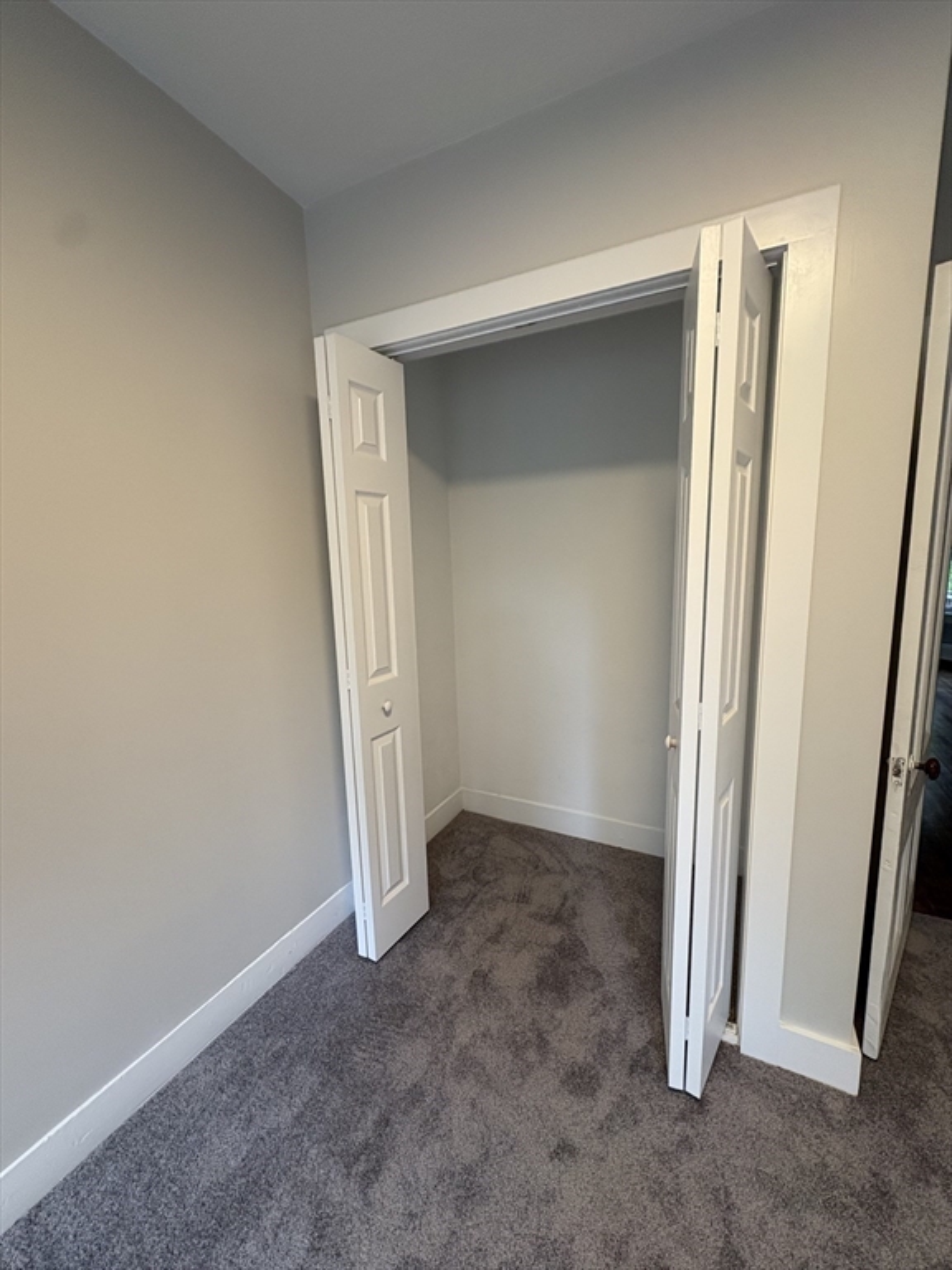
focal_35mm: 14
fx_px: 513
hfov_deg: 85.7
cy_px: 635
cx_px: 476
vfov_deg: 102.1
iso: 200
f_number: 2.2
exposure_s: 1/120
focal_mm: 2.22
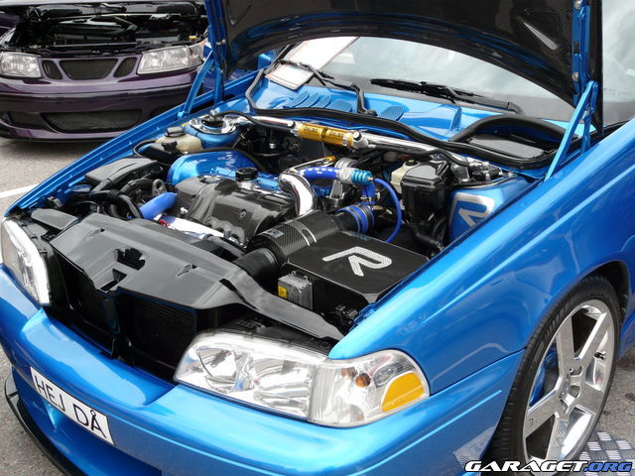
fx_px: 789
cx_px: 318
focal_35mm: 43
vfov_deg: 33.6
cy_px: 238
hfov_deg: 43.9
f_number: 4
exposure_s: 1/160
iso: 100
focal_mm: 7
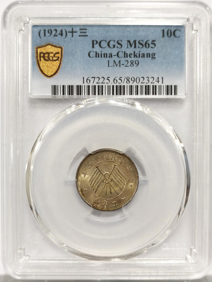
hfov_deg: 27.0
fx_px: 441
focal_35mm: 54
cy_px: 141
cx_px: 106
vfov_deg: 35.5
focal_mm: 5.56
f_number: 16
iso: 125
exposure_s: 1/100
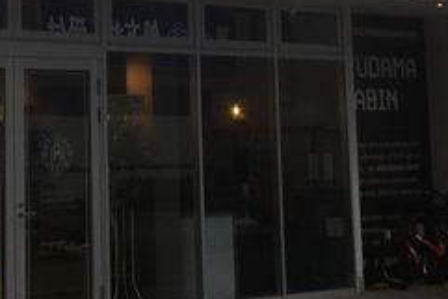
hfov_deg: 16.3
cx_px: 134
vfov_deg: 10.6
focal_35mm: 125
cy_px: -128
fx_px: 1556
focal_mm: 4.2
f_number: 2.2
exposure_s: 1/120
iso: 25
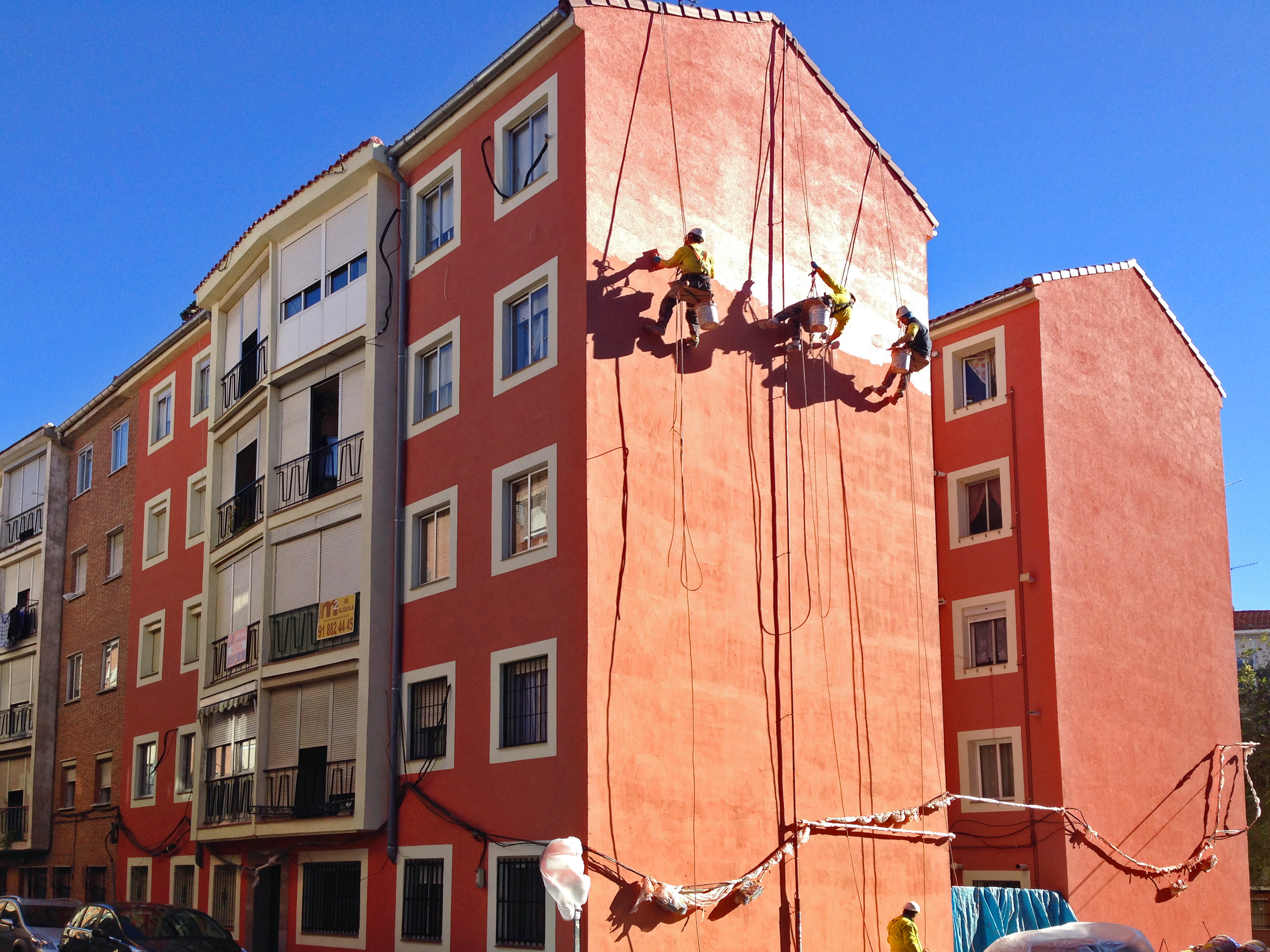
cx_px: 635
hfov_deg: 55.4
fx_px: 1211
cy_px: 476
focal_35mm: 33
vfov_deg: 42.9
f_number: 2.4
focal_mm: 4.12
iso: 50
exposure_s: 1/797
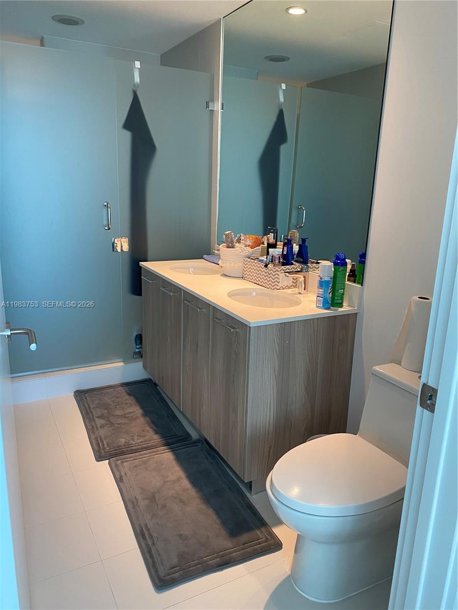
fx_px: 459
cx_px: 229
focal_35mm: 26
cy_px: 305
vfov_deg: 67.3
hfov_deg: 53.1
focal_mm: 4.25
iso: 125
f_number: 1.8
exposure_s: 1/60
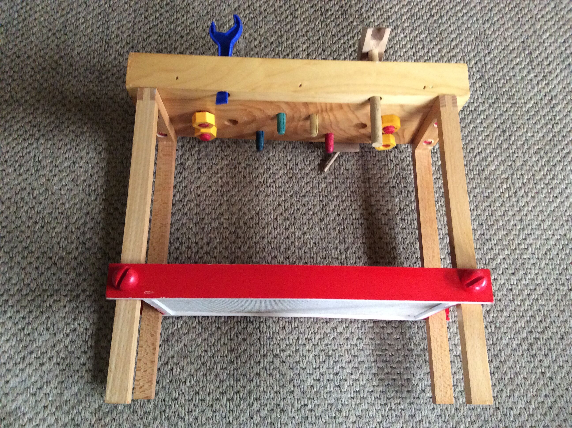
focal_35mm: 32
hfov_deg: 56.9
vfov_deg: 44.1
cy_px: 214
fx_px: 528
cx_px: 286
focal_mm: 3.3
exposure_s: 1/25
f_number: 2.4
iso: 250
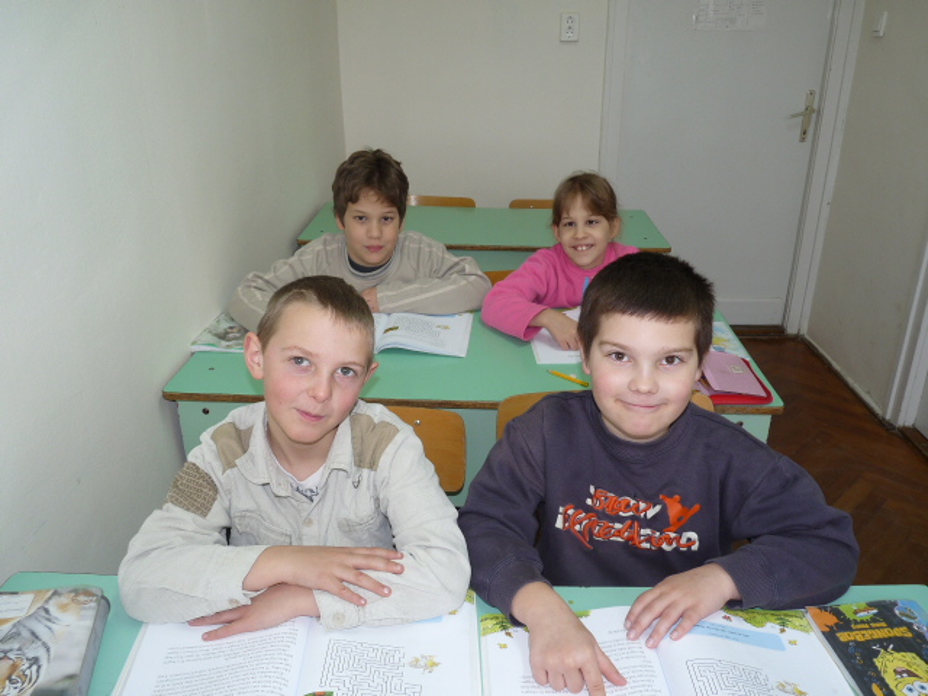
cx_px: 464
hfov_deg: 65.3
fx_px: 724
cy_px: 348
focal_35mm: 27
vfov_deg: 51.4
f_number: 2.8
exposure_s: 1/30
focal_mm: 4.8
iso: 100
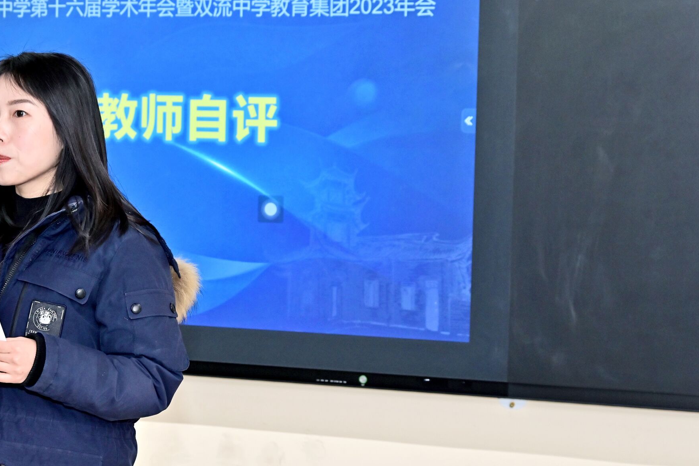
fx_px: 2019
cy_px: 277
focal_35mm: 104
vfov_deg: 13.2
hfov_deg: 19.5
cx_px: 149
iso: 640
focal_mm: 65
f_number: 6
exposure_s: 1/125
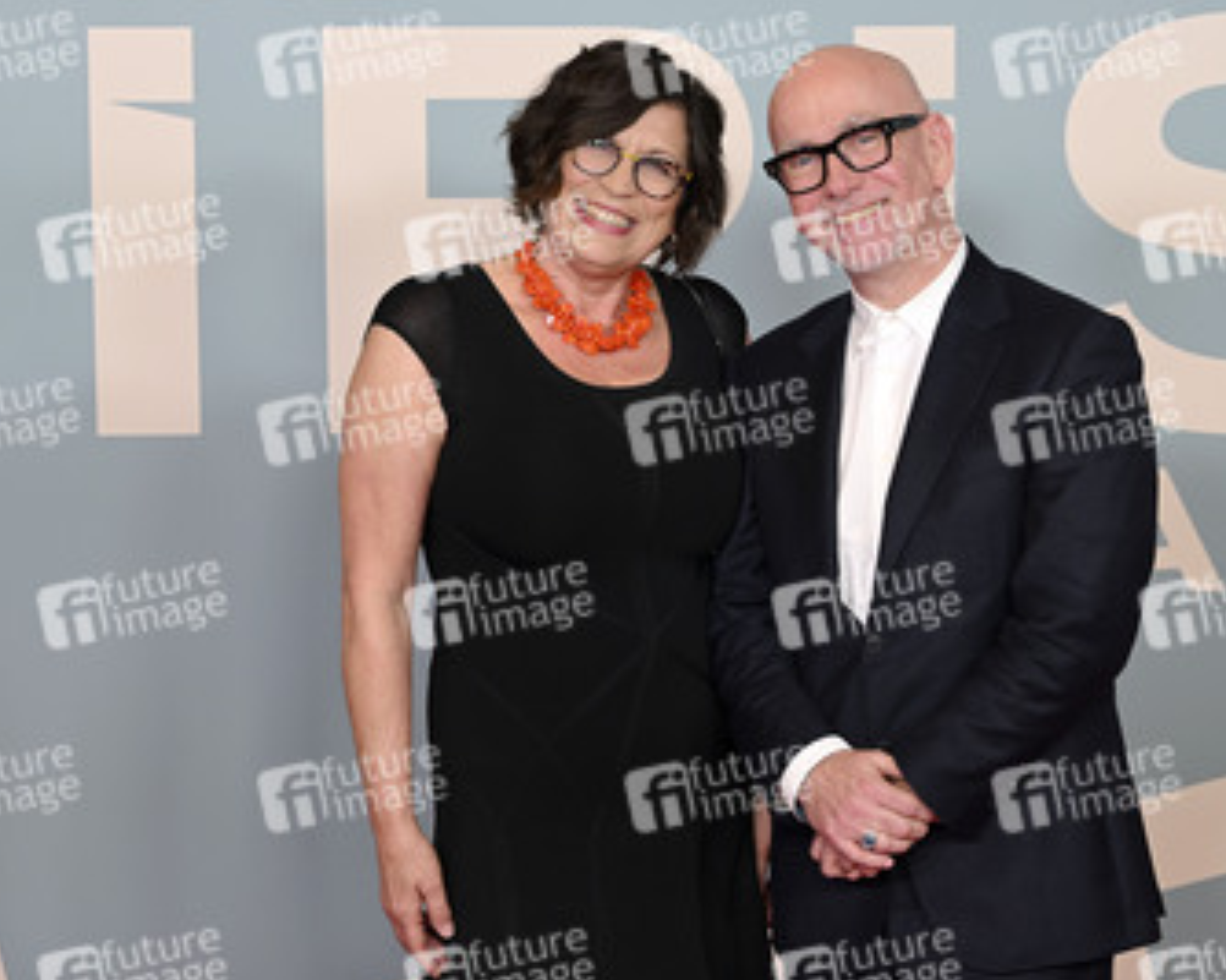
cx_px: 769
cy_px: 514
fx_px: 3446
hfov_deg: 20.1
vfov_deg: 16.2
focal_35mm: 95
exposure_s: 1/125
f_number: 6.3
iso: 640
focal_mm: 75
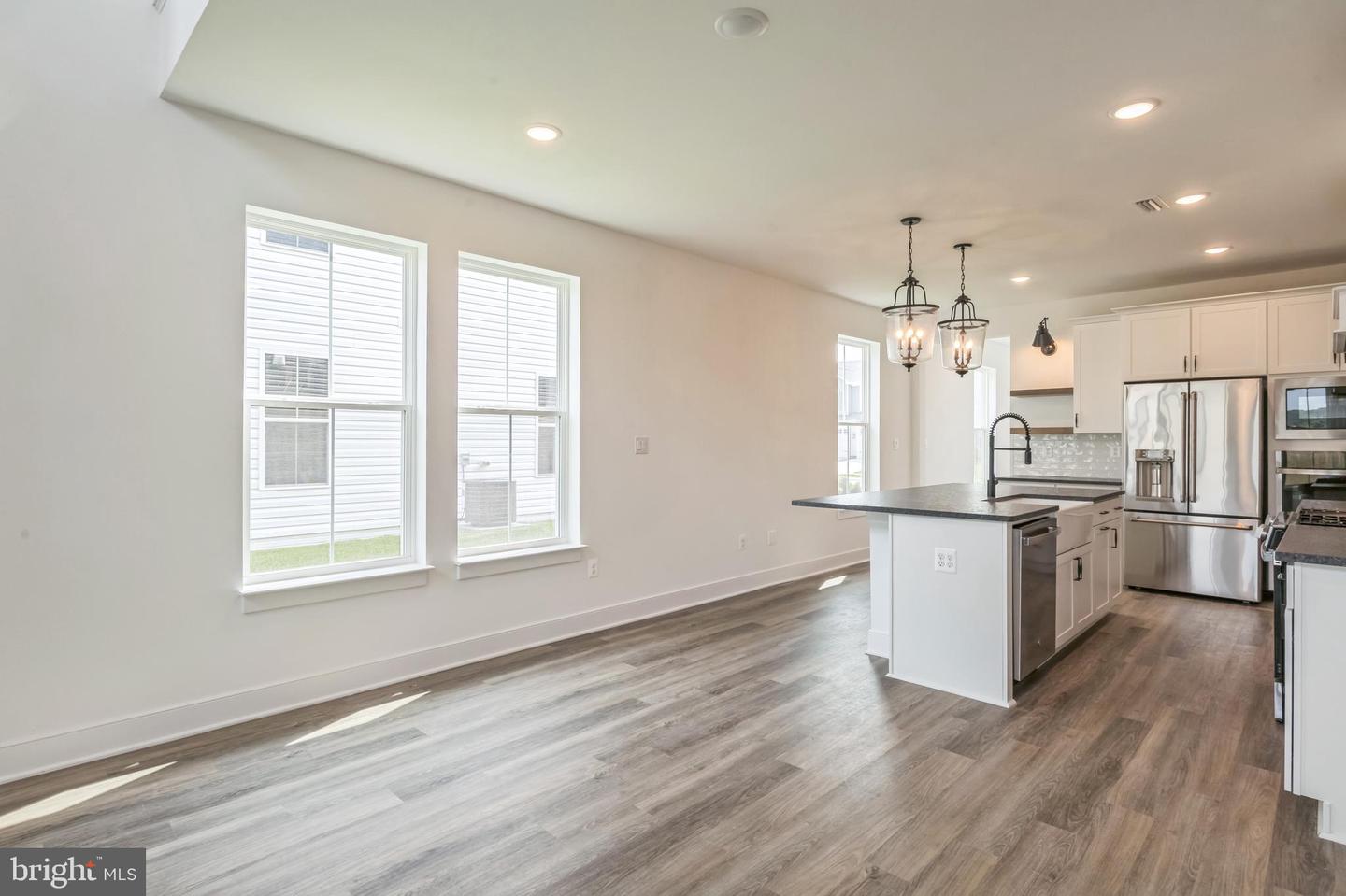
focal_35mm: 17
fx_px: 635
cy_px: 448
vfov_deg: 70.4
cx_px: 673
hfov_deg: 93.3
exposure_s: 1/60
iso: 320
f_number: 10
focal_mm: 17
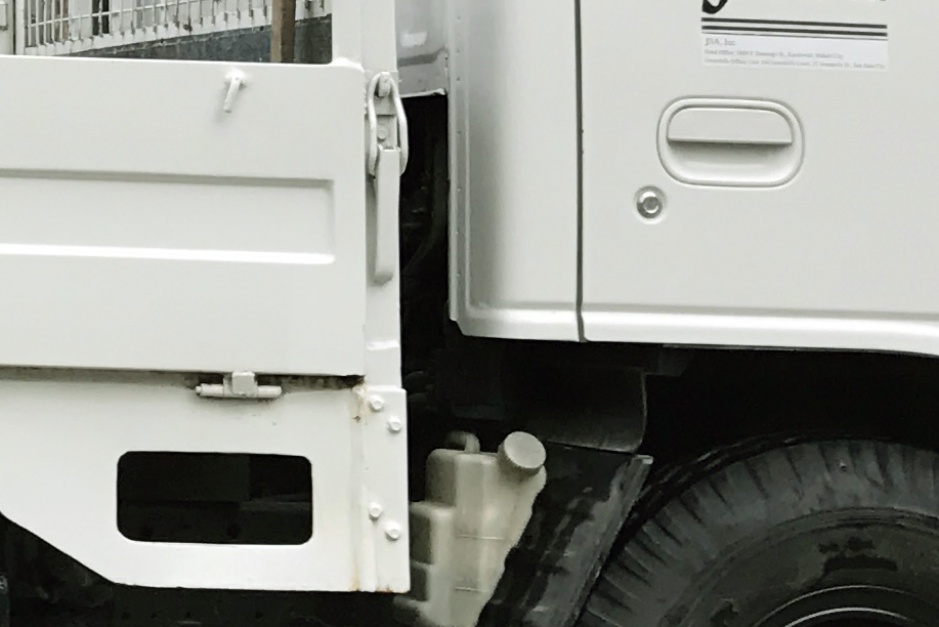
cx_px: -553
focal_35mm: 128
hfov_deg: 14.7
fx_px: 3340
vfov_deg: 10.5
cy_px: -159
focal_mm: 3.99
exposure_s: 1/304
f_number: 1.8
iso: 20
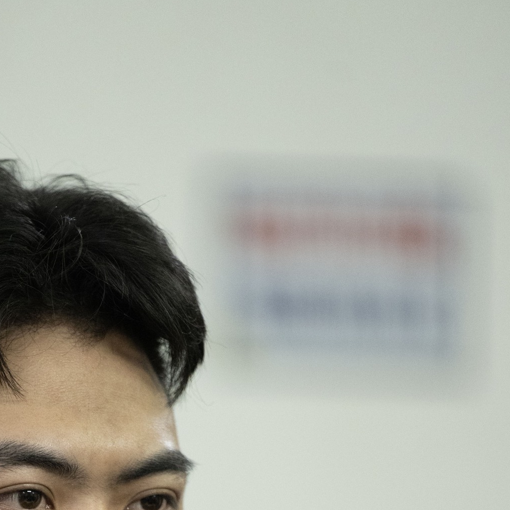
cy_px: 686
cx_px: 24
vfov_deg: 3.5
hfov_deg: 3.5
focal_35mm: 502
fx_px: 8368
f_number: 2.8
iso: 3200
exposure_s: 1/200
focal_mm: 200
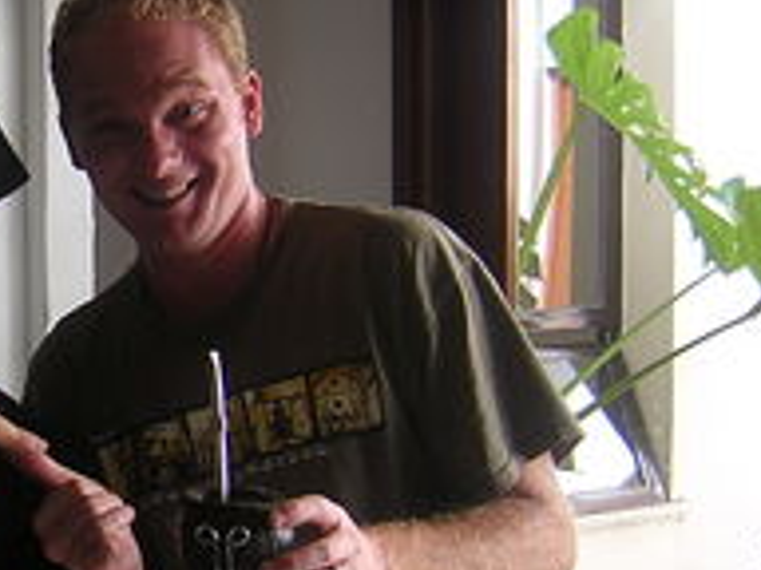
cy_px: 329
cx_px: 40
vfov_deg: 19.6
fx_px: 1649
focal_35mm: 75
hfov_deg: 25.0
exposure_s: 1/52.4
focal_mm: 4.7
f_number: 2.6
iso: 100
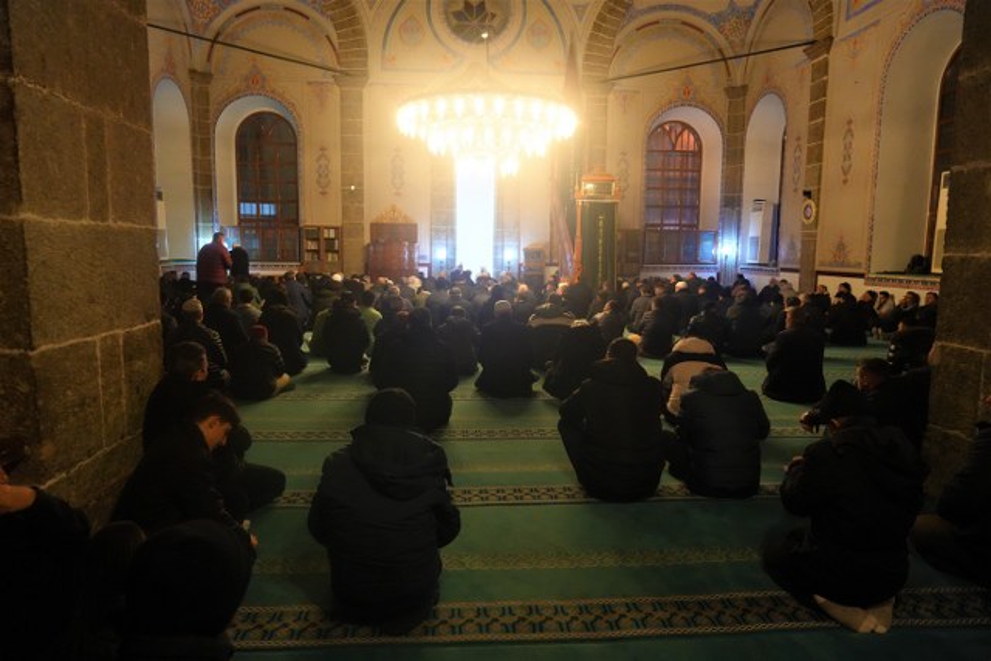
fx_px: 661
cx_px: 496
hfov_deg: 73.7
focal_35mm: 24
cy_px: 330
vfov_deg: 53.2
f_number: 4
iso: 6400
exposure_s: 1/160
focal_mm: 24
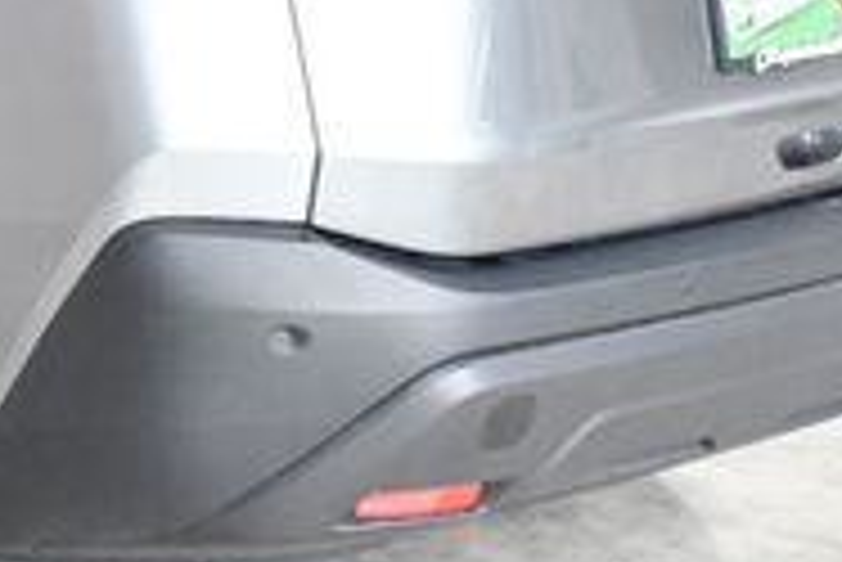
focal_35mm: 123
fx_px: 2879
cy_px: 0
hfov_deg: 16.2
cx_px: -77
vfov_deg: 11.1
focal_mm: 24
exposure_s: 1/250
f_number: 8
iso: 2500
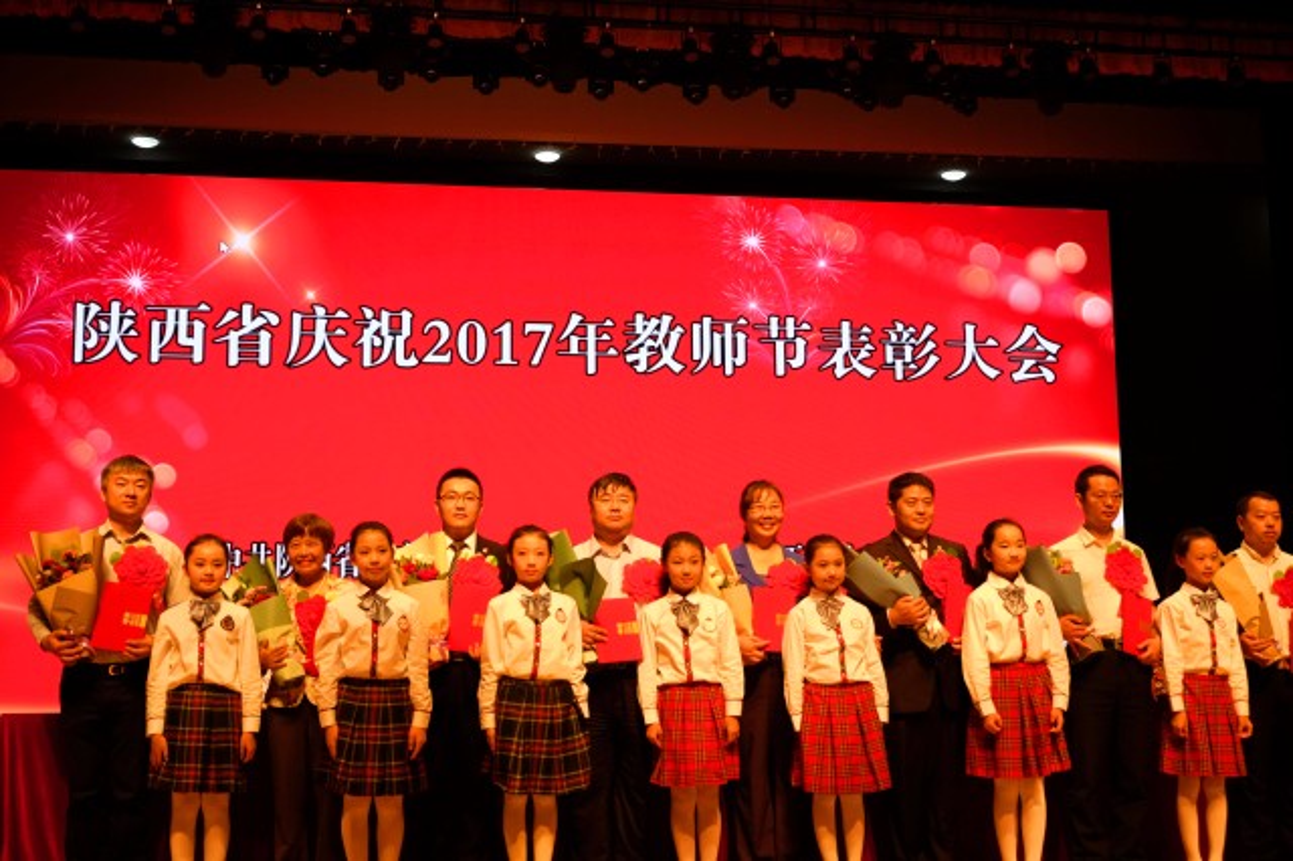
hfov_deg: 40.4
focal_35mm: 49
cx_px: 646
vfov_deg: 27.5
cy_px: 430
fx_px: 1759
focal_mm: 32.9
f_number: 4
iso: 500
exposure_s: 1/125
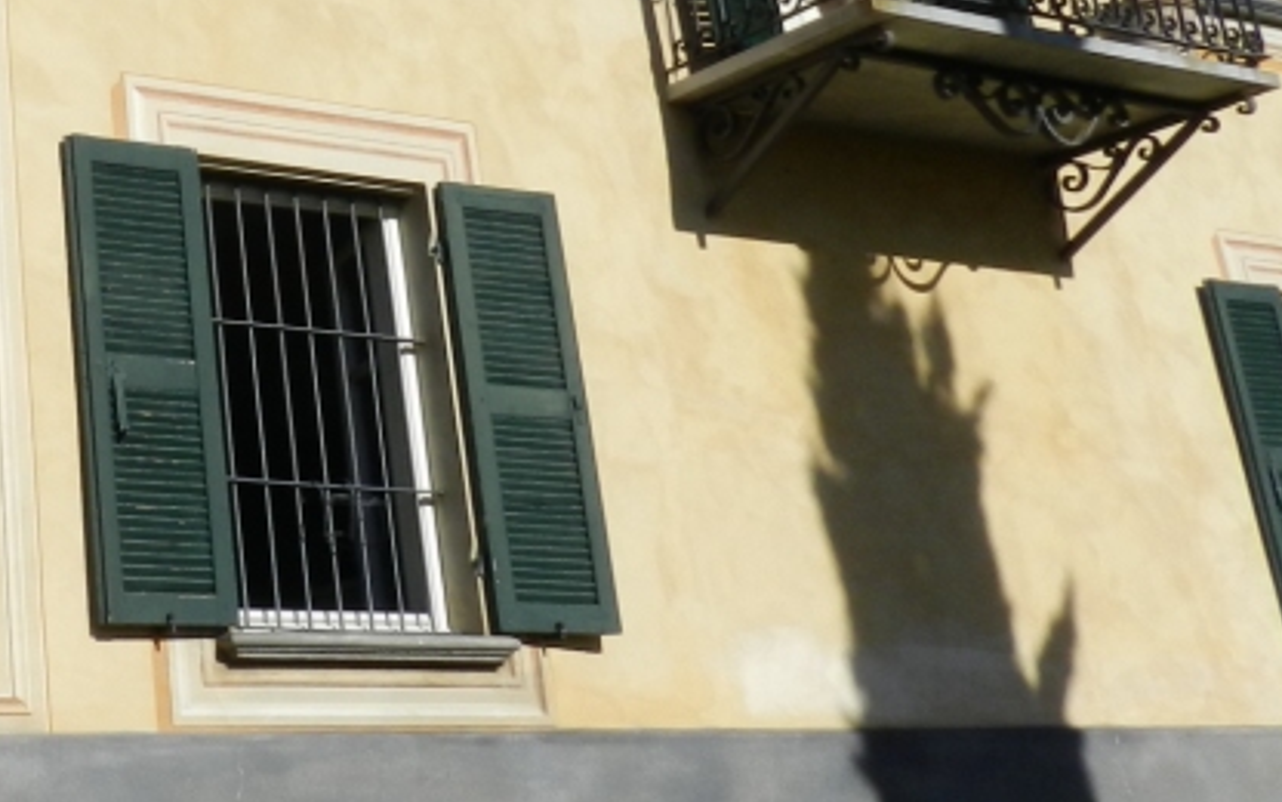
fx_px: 2096
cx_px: -77
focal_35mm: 60
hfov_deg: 30.9
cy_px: 117
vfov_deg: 21.3
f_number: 5
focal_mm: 4
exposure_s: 1/1000
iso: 160
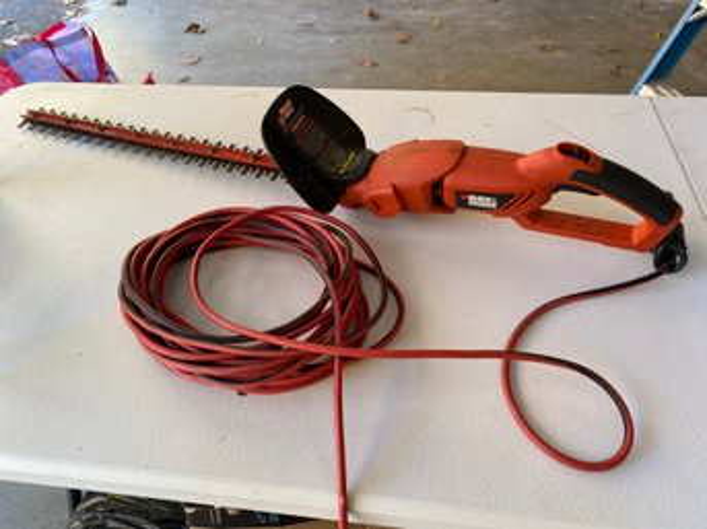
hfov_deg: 67.3
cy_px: 264
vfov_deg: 53.0
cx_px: 354
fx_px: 531
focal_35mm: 26
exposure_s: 1/60
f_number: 1.8
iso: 80
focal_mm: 4.25
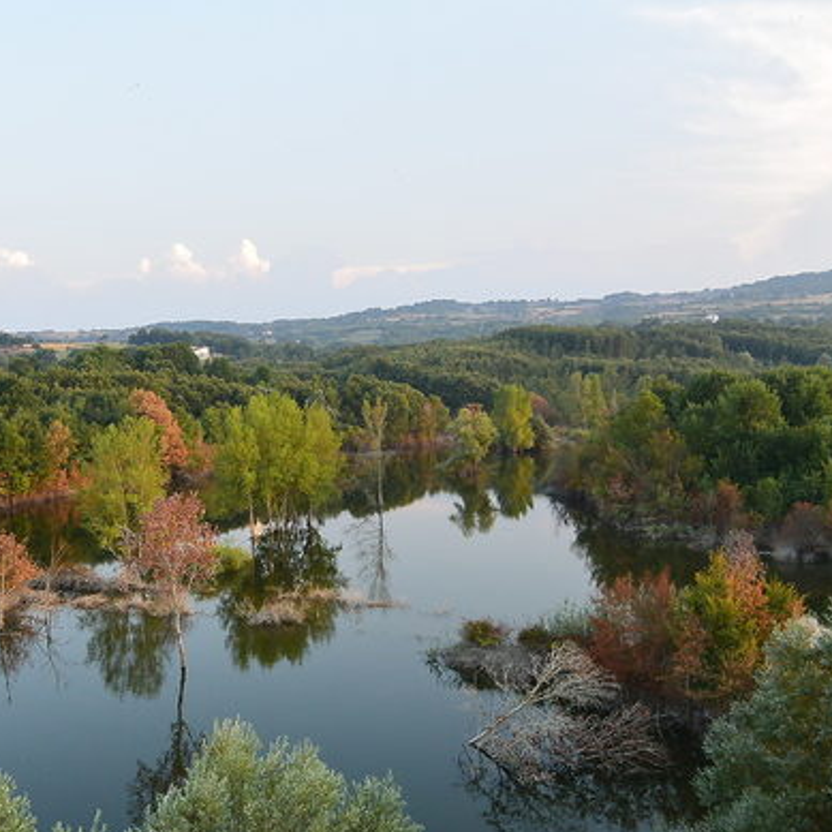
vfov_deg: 43.9
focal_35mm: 38
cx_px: 265
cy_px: 427
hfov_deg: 43.1
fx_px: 1033
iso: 200
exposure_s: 1/200
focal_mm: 11
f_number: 4
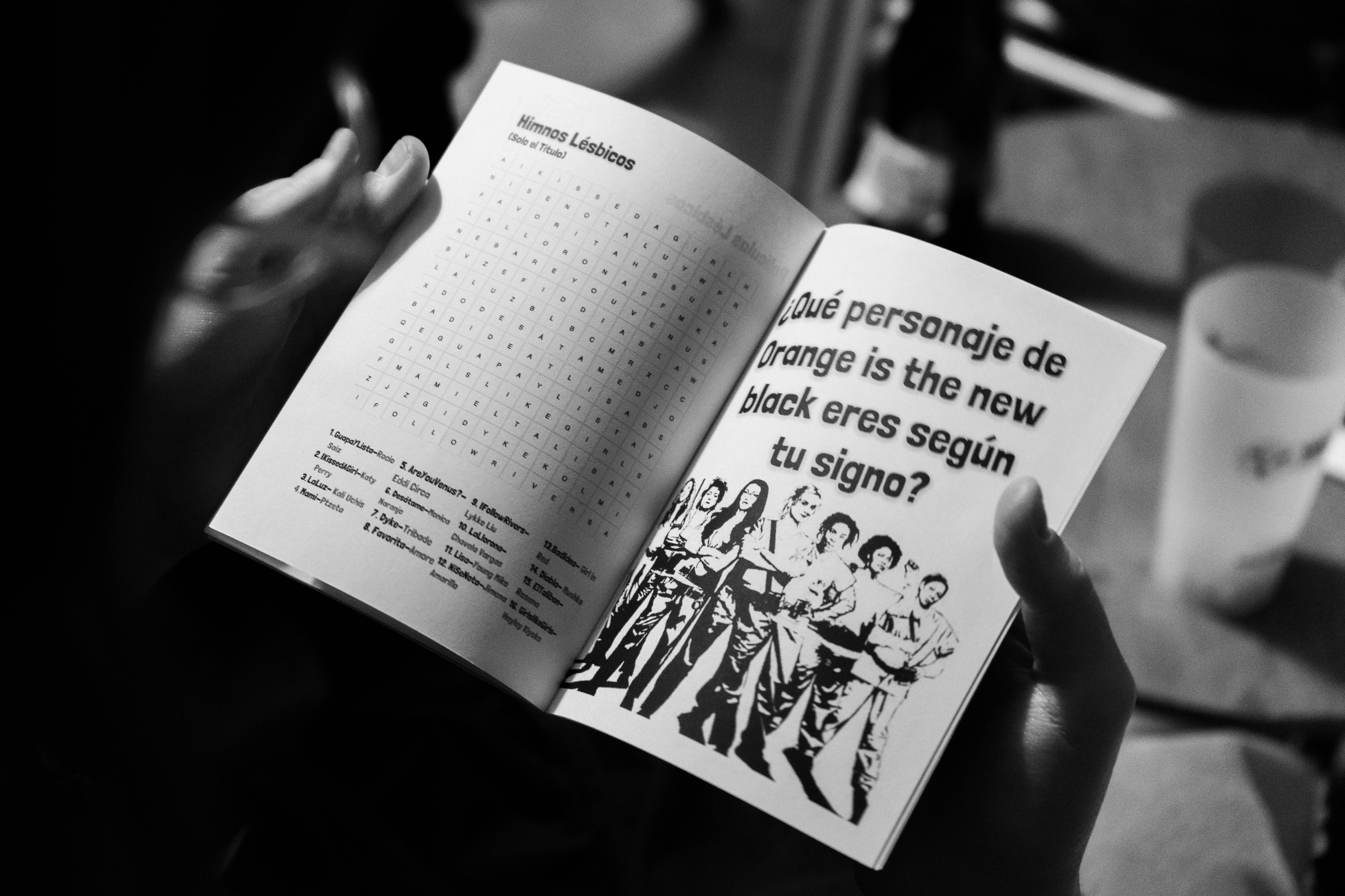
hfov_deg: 31.9
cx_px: 672
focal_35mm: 63
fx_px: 2354
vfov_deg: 21.6
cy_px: 448
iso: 1250
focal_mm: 63
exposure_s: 1/40
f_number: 5.6
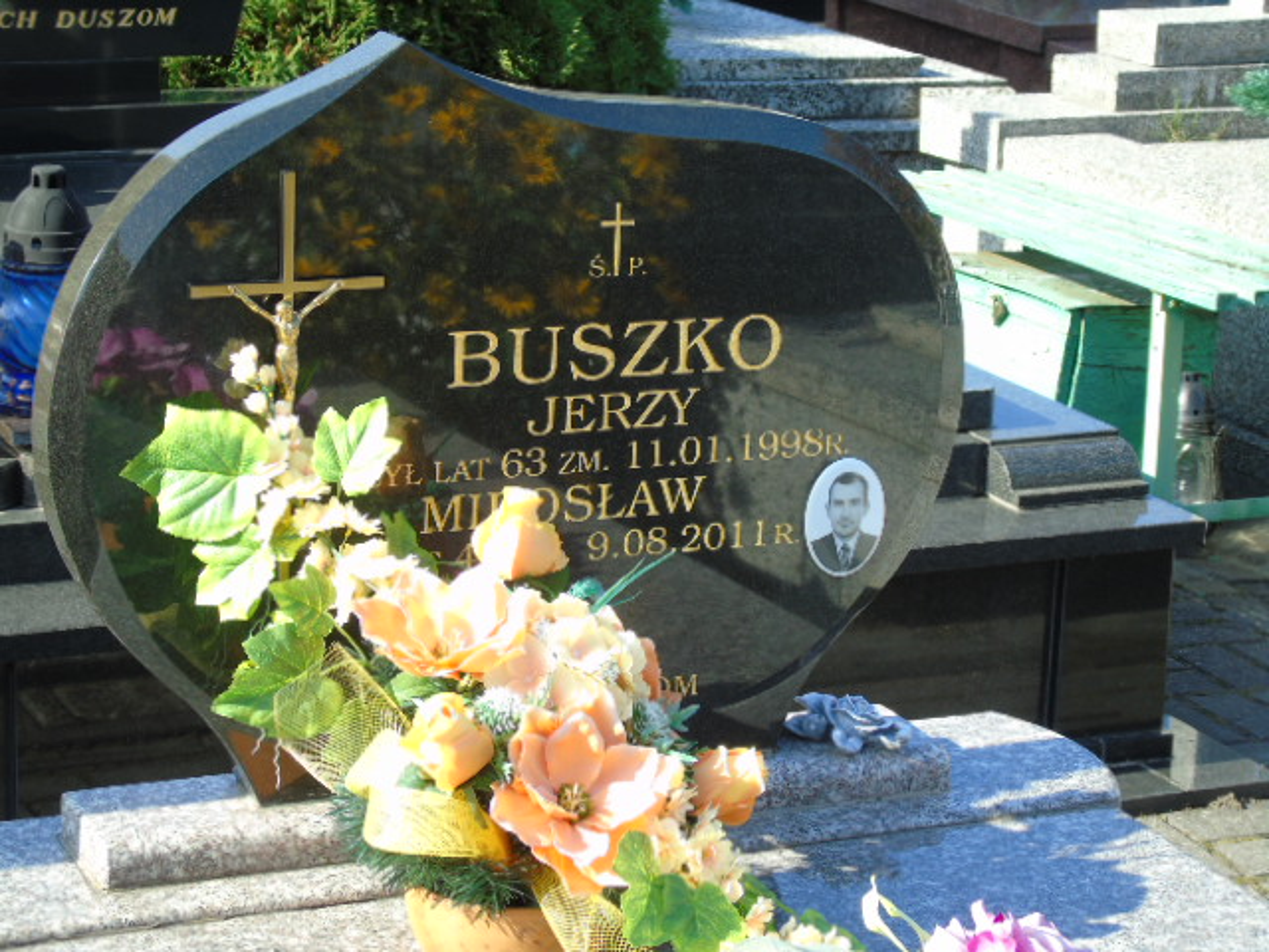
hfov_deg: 20.9
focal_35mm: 94
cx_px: 634
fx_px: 3446
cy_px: 476
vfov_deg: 15.7
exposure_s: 1/160
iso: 80
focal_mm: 17
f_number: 4.3
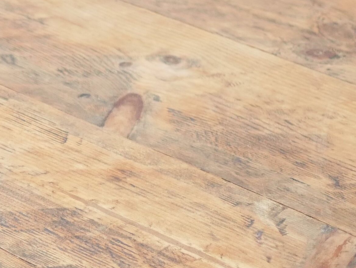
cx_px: -141
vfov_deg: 9.4
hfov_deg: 12.0
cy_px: 207
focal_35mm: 158
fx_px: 1625
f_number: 1.7
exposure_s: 1/60
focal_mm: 20
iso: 800
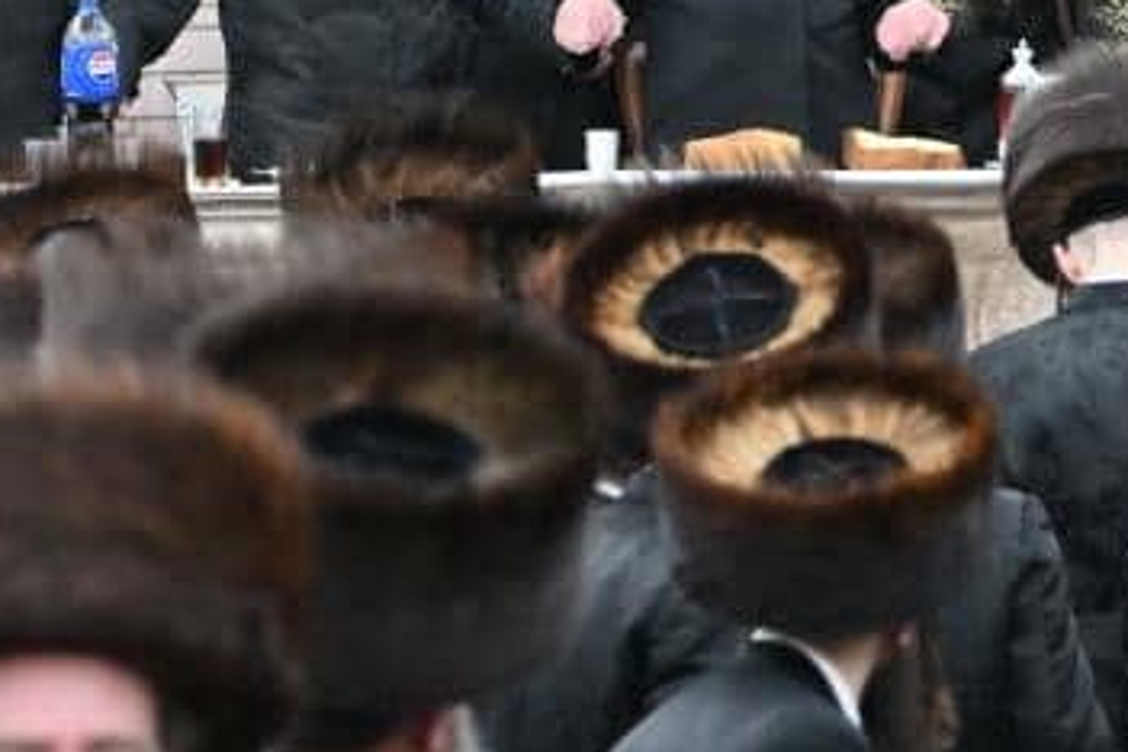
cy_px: -302
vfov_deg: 4.5
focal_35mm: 306
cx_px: 1276
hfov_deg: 6.7
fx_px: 9587
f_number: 2.8
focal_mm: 70
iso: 800
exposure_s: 1/200
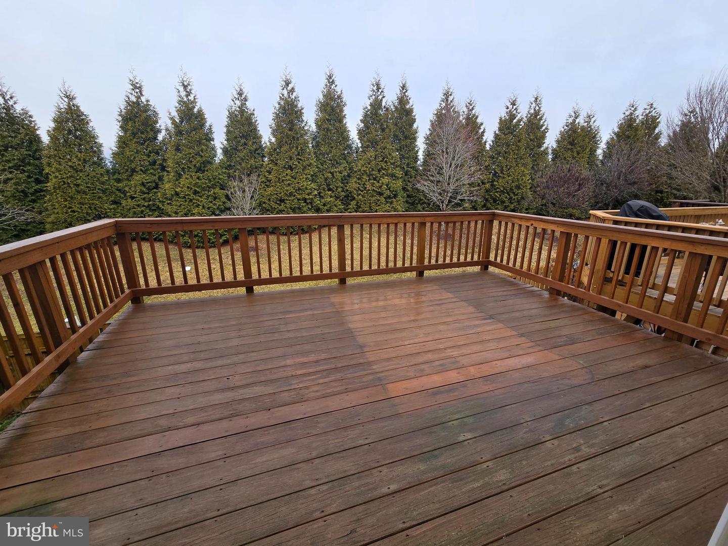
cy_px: 273
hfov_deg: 106.2
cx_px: 364
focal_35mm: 13
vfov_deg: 89.9
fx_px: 273
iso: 50
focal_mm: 2.2
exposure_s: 1/1005
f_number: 2.2
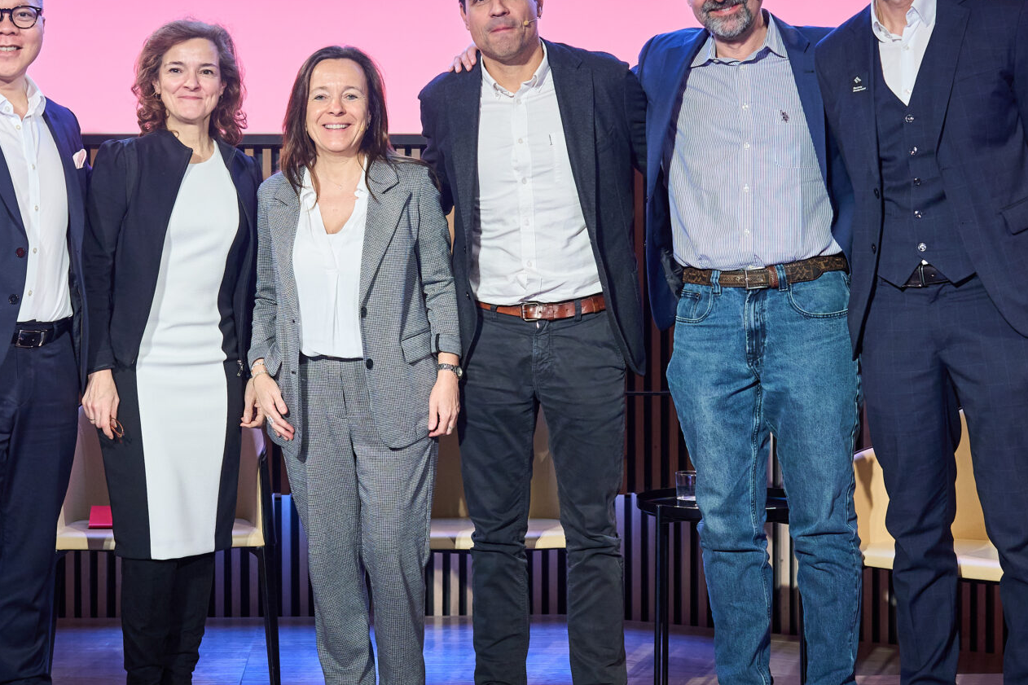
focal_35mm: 71
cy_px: 227
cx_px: 386
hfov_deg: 28.4
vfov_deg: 19.1
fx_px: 2027
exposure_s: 1/160
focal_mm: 35
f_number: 2.8
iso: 1600
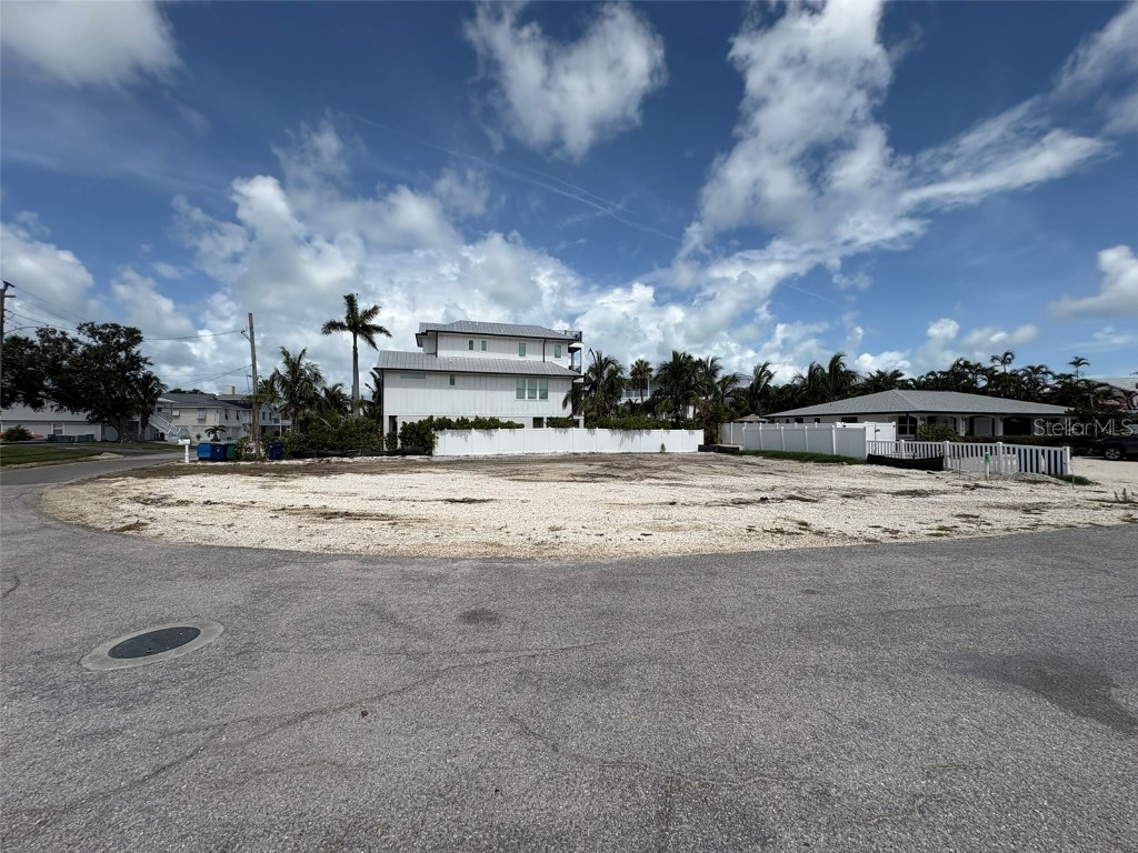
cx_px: 569
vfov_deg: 85.7
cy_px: 426
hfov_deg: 102.1
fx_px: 460
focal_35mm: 14
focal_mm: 2.22
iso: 50
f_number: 2.2
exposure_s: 1/3906
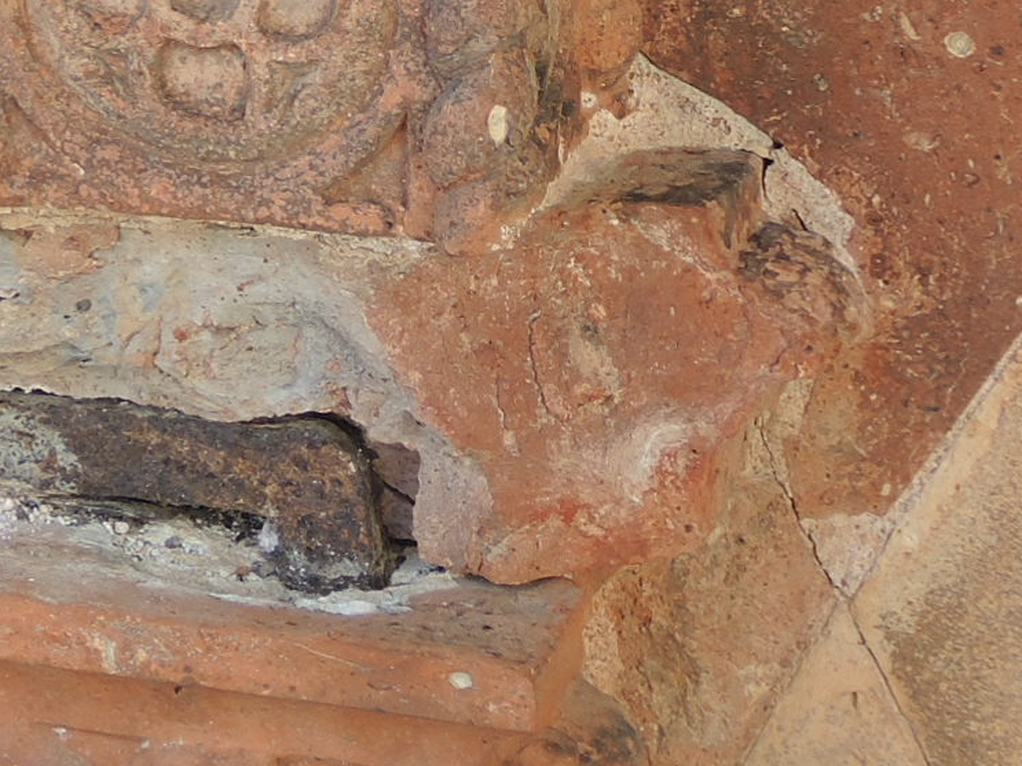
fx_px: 3631
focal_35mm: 123
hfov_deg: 14.7
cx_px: -574
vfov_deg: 11.5
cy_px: -441
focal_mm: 6
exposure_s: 1/100
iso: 80
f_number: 2
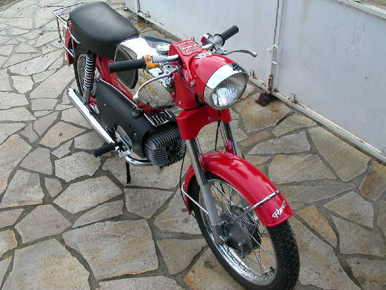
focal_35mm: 37
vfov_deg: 38.7
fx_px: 413
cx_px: 193
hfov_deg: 50.1
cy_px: 145
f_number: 4.5
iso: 100
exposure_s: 1/162
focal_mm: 5.6
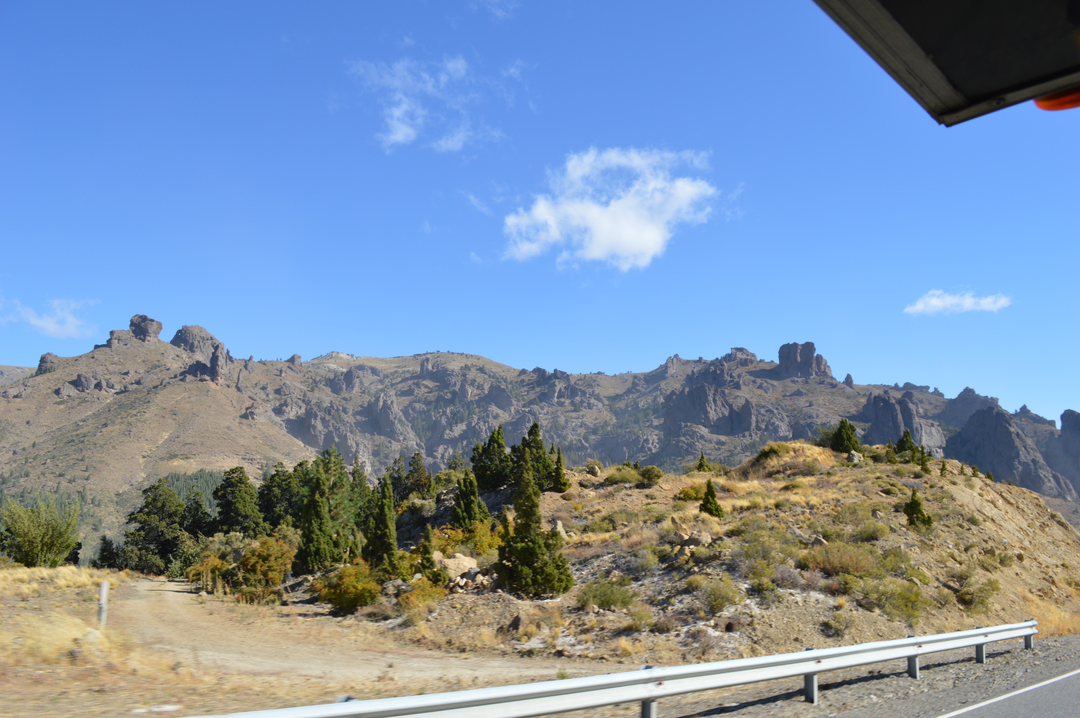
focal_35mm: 27
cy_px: 359
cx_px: 540
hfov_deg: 67.4
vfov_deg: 47.8
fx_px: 809
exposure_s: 1/200
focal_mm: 18
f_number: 7.1
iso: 100
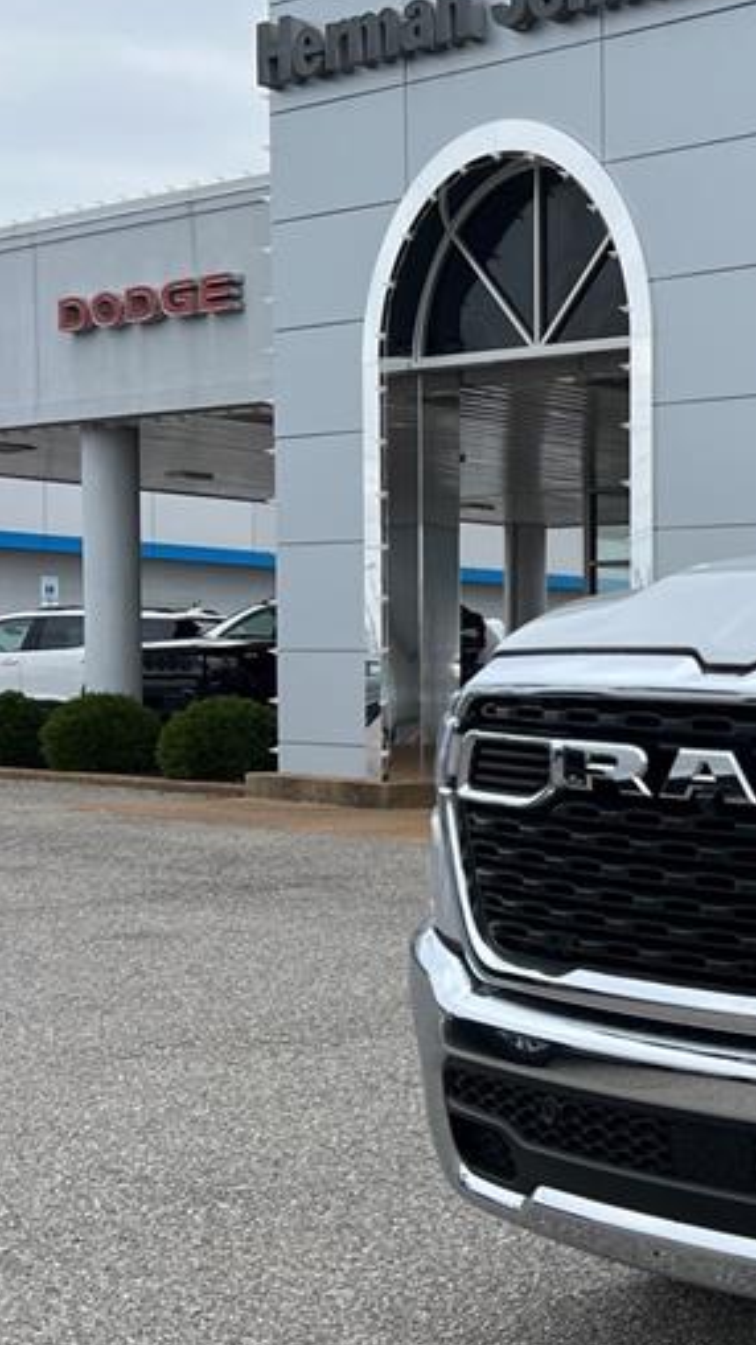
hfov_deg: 17.6
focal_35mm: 57
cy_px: 811
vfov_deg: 36.5
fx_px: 2033
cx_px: 1306
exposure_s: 1/2045
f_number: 1.5
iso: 50
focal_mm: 5.7
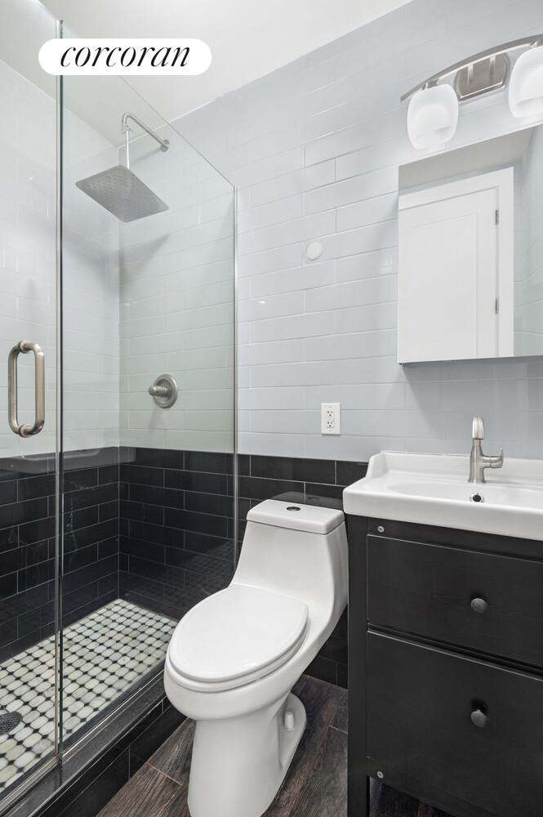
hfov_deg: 73.6
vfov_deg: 96.8
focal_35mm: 16
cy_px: 408
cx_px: 272
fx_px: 363
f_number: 10
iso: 400
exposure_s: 1.3
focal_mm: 16
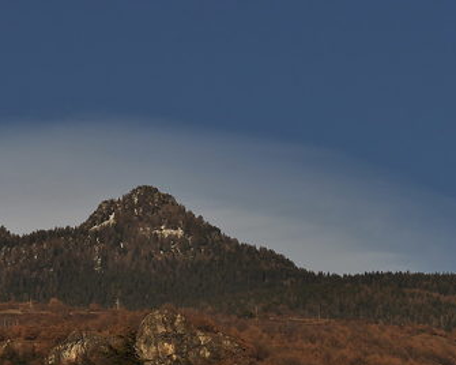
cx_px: 275
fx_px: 2375
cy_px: 270
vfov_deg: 8.8
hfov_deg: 11.0
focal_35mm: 176
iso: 200
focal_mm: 70
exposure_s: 1/1250
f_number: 9
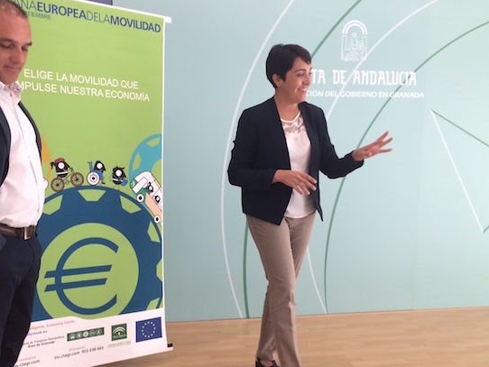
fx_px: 537
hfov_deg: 48.8
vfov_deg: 37.5
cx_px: 204
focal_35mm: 38
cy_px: 235
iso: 50
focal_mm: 4.15
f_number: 2.2
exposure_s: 1/33
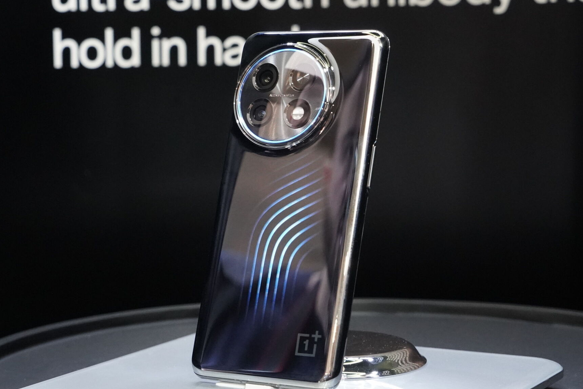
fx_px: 1069
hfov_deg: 30.5
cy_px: 217
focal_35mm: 66
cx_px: 298
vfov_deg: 20.6
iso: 8000
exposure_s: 1/50
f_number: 7.1
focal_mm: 59
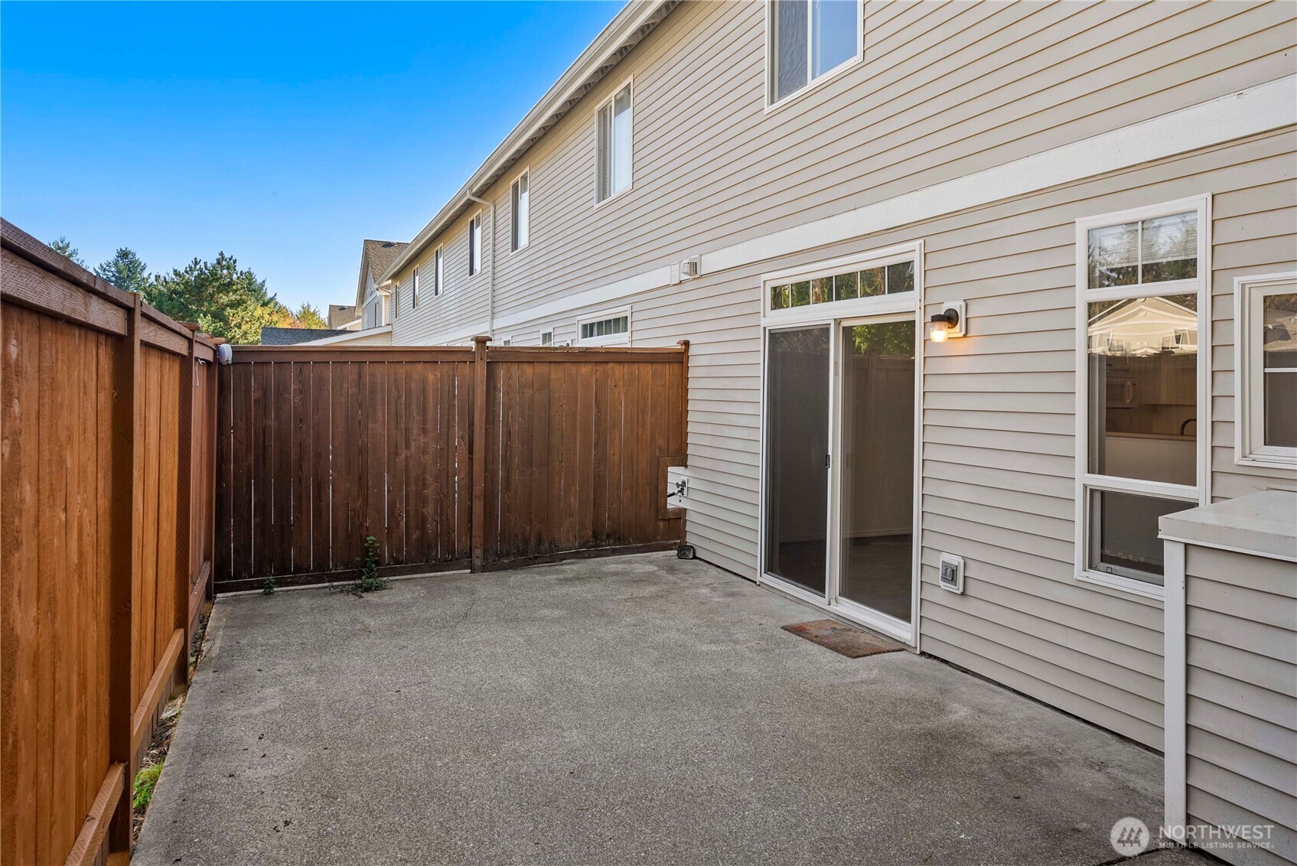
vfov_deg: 57.3
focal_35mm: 22
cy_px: 433
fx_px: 793
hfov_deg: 78.6
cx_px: 648
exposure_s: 1/30
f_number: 7.1
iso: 100
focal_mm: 22
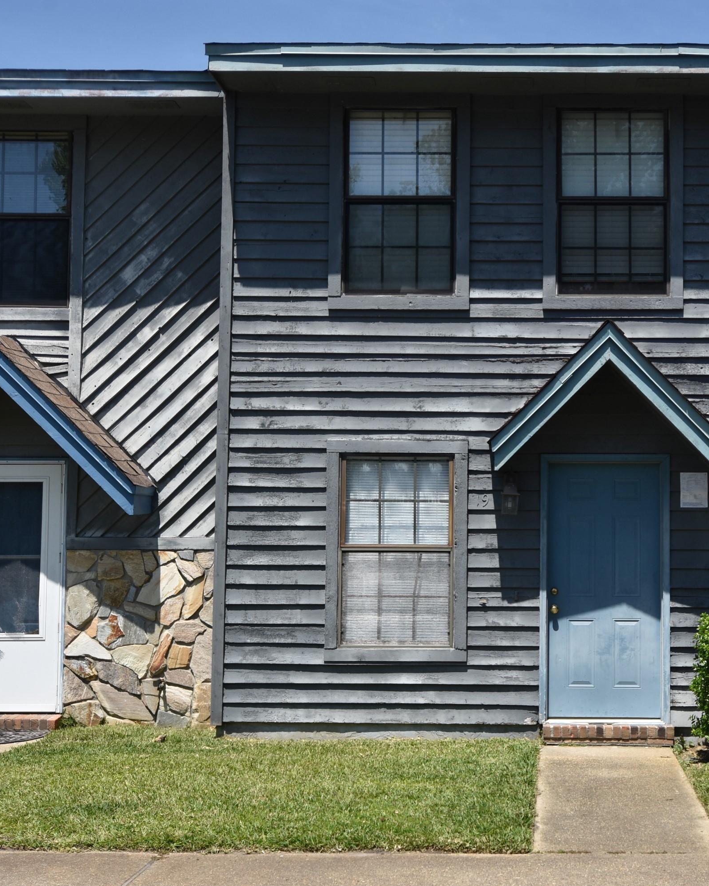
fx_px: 1338
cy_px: 446
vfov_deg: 36.7
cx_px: 510
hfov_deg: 29.3
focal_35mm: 51
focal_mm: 24
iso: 200
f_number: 8
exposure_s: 1/500
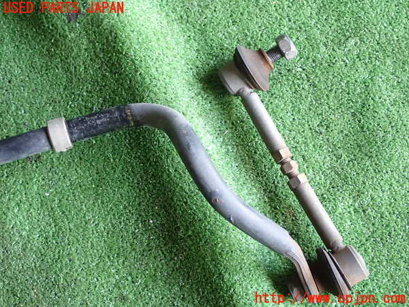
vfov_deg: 21.9
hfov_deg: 29.0
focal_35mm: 67
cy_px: 154
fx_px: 792
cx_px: 204
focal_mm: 11.88
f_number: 3.8
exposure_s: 1/60
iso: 400
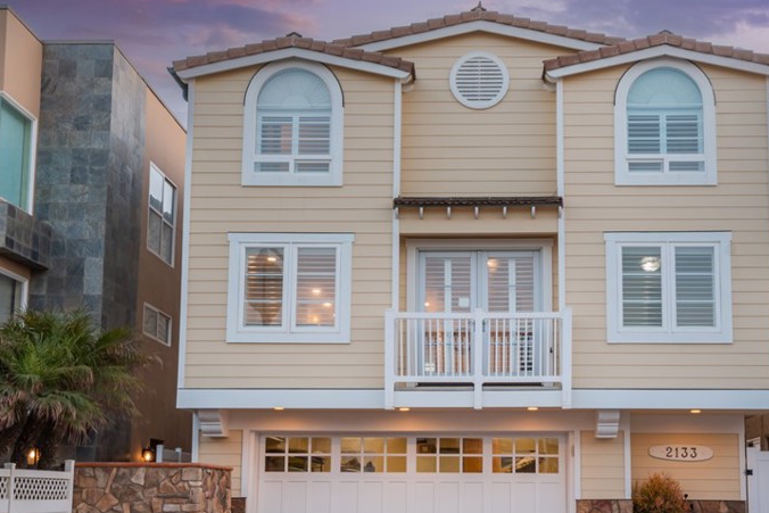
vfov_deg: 25.5
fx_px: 1132
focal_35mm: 53
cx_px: 466
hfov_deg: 37.3
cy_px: 280
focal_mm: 35
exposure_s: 1/8
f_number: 8
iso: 100
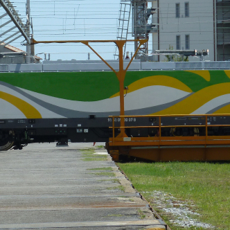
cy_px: 71
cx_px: 120
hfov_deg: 5.6
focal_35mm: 313
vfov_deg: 5.6
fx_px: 2353
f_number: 5
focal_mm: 24.1
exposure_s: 1/500
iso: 80
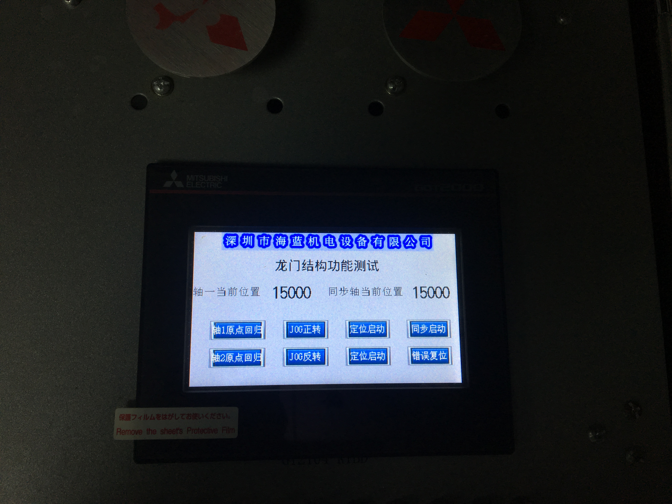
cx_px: 336
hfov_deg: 61.7
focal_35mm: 29
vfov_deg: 48.2
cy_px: 252
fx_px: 563
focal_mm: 4.15
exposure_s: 1/50
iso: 25
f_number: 2.2
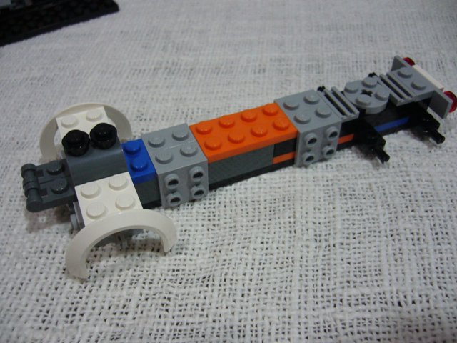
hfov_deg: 52.6
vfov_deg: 40.7
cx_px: 228
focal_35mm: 35
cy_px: 172
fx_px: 462
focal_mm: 5.8
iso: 200
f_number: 2.8
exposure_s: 1/13
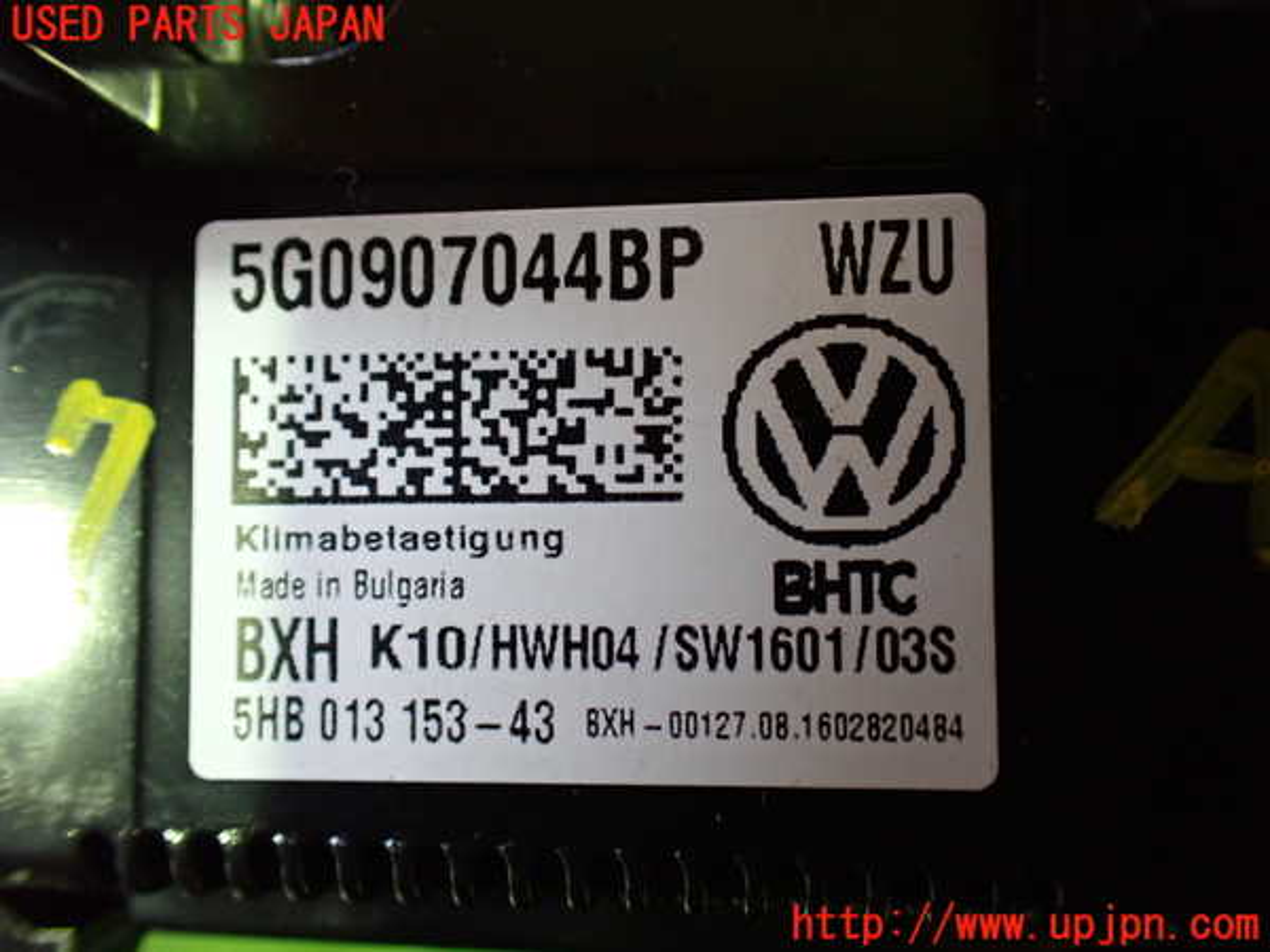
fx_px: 1101
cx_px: 635
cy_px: 476
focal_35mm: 30
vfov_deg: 46.8
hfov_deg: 60.0
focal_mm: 5.4
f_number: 2.3
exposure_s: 1/30
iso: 800
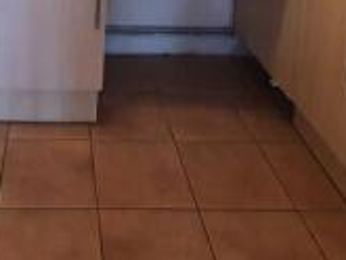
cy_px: -116
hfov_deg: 39.4
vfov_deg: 25.1
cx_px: 62
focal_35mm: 46
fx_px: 460
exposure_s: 1/50
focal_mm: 1.8
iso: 400
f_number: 2.2
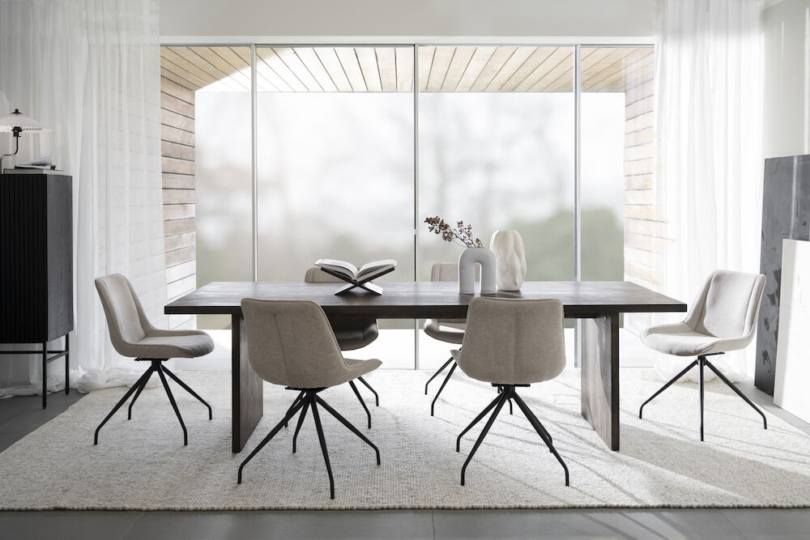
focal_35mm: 34
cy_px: 270
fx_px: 776
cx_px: 405
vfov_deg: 38.4
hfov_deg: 55.1
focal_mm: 34.5
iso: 160
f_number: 5.6
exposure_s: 1/2
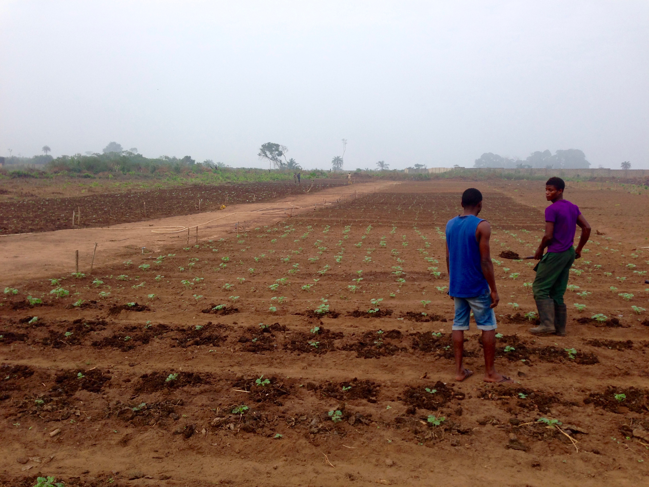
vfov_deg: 42.9
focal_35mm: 33
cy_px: 244
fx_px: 619
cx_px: 324
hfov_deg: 55.4
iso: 50
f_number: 2.4
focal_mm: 4.12
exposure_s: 1/298
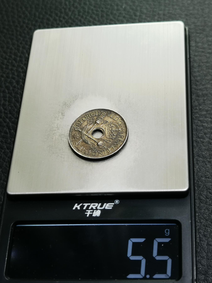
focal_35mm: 63
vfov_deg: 30.7
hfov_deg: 23.3
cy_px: 142
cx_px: 106
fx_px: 514
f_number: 1.9
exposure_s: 1/100
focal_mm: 6.67
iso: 100
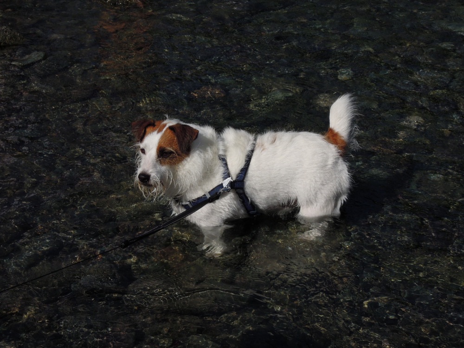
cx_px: 232
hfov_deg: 19.6
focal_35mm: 100
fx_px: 1340
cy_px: 174
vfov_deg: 14.8
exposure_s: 1/1600
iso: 160
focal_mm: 17.9
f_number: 6.2
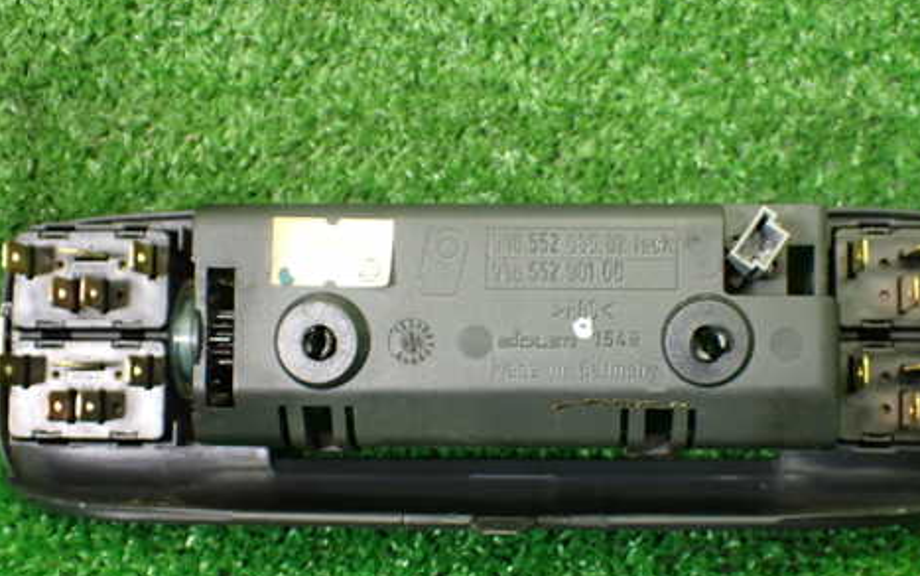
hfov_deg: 41.0
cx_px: 524
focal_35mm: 49
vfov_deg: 26.3
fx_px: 1229
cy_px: 337
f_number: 2.5
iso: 800
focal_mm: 6.37
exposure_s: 1/100
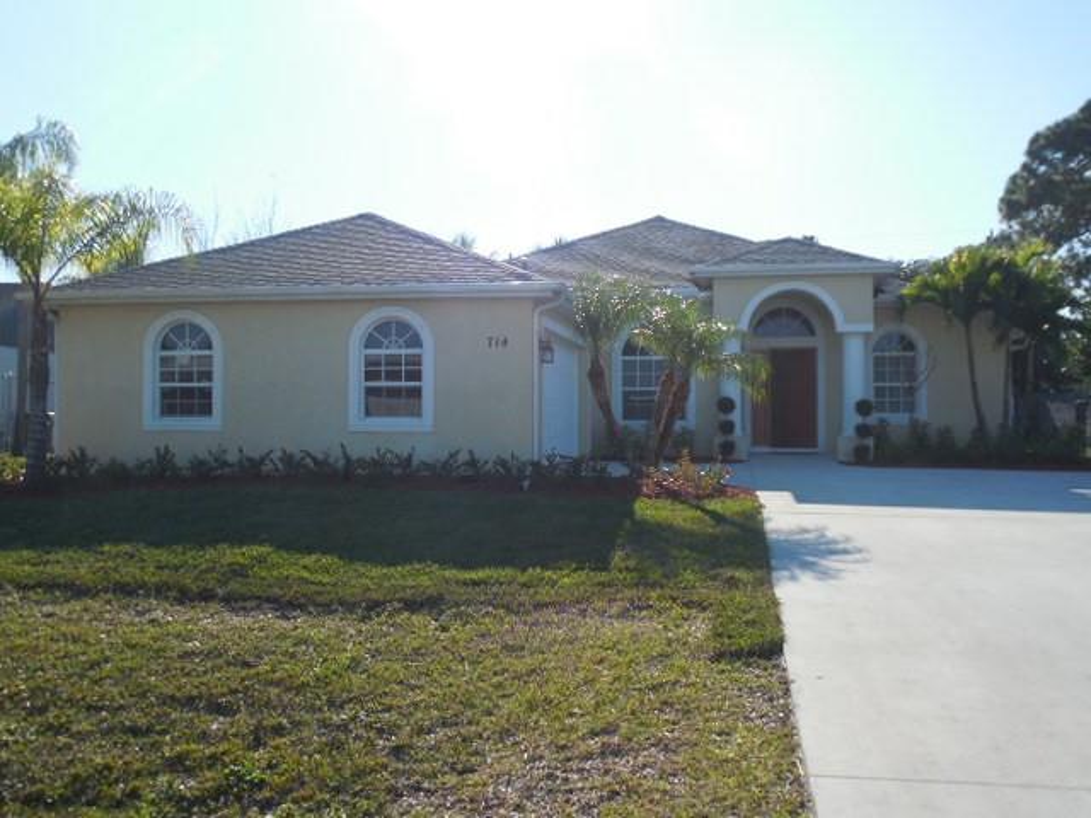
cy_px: 409
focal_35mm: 35
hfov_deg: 52.6
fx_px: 1103
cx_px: 546
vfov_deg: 40.7
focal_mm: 6.3
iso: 125
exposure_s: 1/800
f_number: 3.7
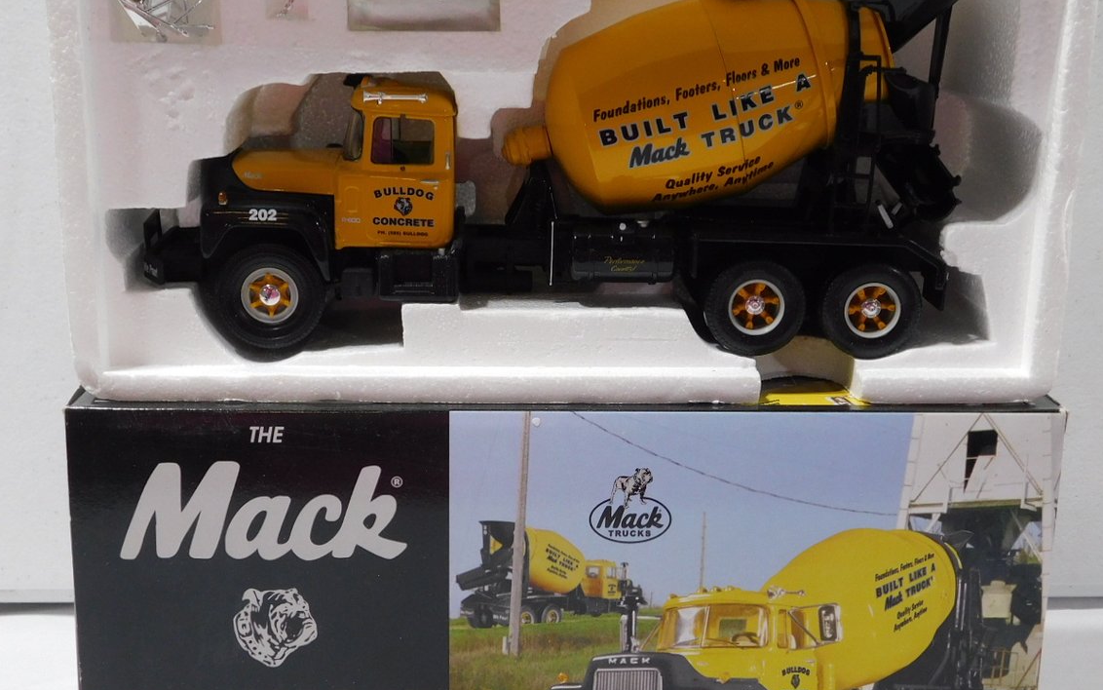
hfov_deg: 39.6
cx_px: 558
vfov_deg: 25.3
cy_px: 395
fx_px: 1533
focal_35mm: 51
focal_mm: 6.3
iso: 180
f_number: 3.5
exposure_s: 1/30
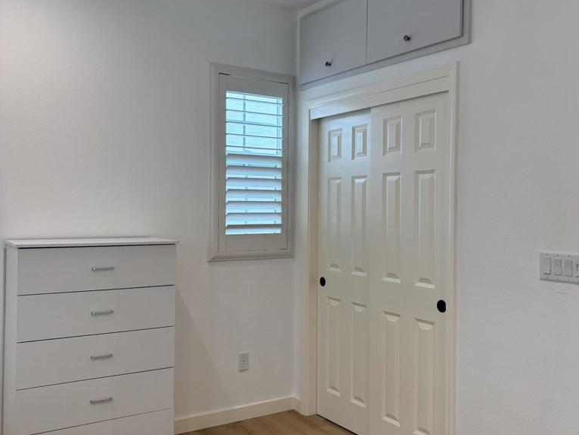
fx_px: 586
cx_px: 291
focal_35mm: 35
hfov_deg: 52.6
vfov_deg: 40.7
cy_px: 210
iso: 80
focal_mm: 5.96
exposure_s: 1/120
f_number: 1.6
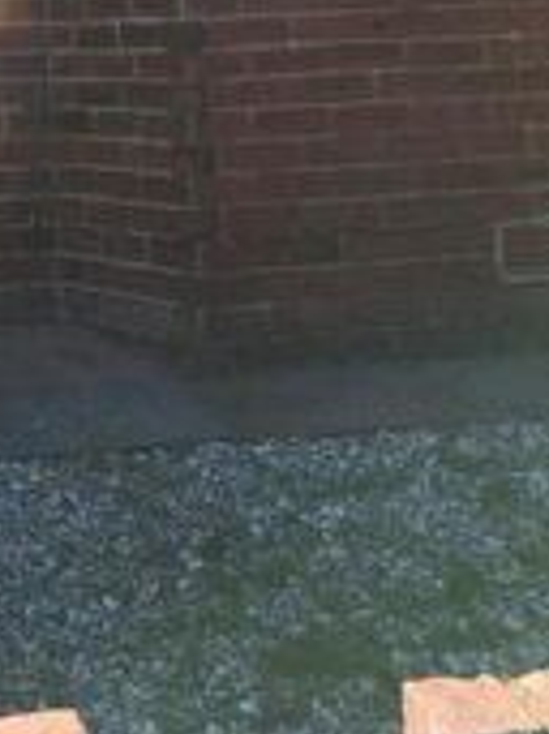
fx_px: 1884
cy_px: -328
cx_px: 51
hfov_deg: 16.4
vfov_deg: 19.5
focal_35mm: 89
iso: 25
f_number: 2.2
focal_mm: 4.15
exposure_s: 1/553
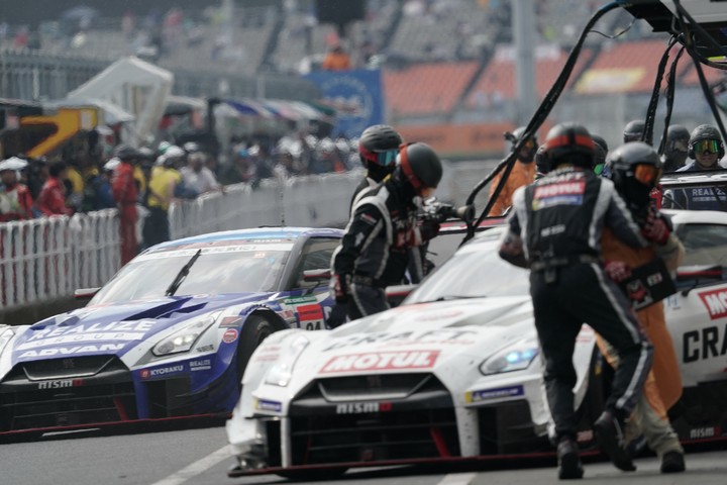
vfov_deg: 2.3
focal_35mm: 600
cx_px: 364
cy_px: 242
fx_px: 12116
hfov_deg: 3.4
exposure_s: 1/800
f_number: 7.1
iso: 400
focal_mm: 600
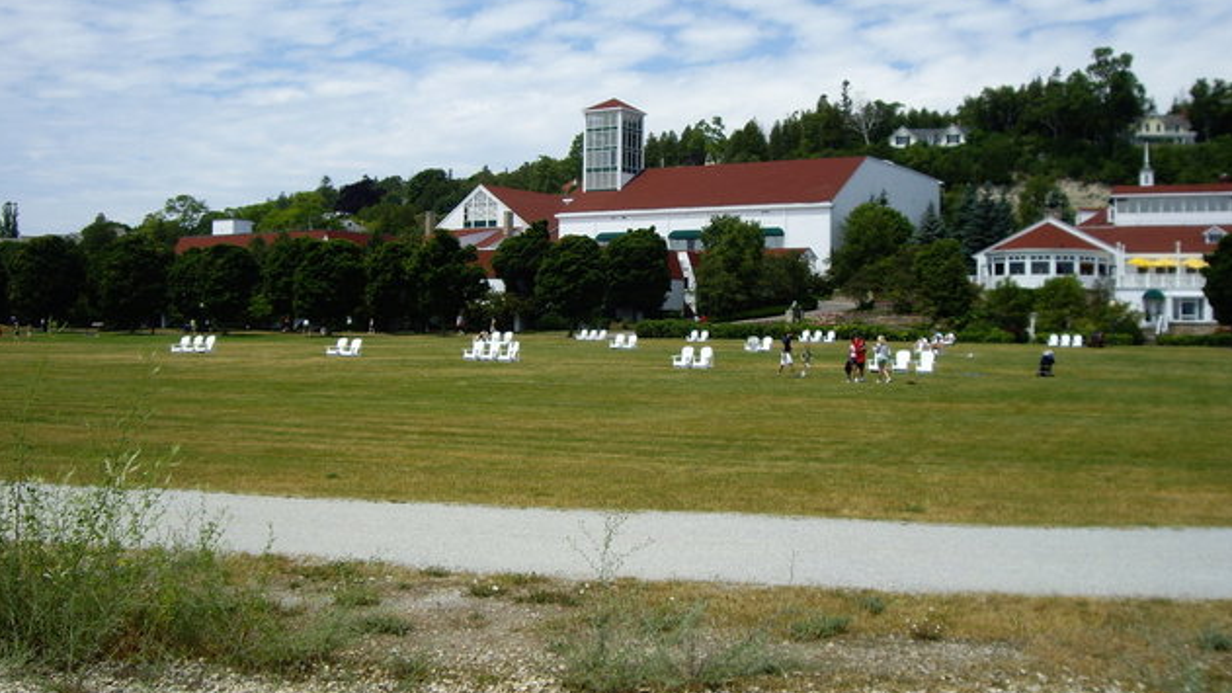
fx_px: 1372
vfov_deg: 28.3
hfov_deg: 48.4
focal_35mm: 42
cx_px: 617
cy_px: 301
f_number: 4.3
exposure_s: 1/500
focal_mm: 6.2
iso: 50
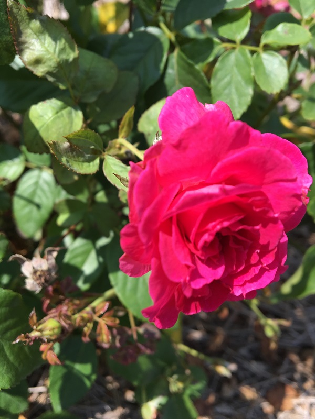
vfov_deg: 61.7
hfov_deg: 48.2
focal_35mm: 29
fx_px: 352
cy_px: 210
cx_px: 158
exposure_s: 1/620
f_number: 2.2
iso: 25
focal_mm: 4.15
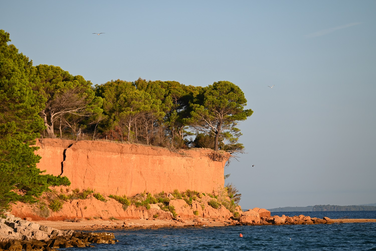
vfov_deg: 7.0
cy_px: 126
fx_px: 2037
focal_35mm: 195
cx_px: 188
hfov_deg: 10.5
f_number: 5.6
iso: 180
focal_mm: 195
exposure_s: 1/1000
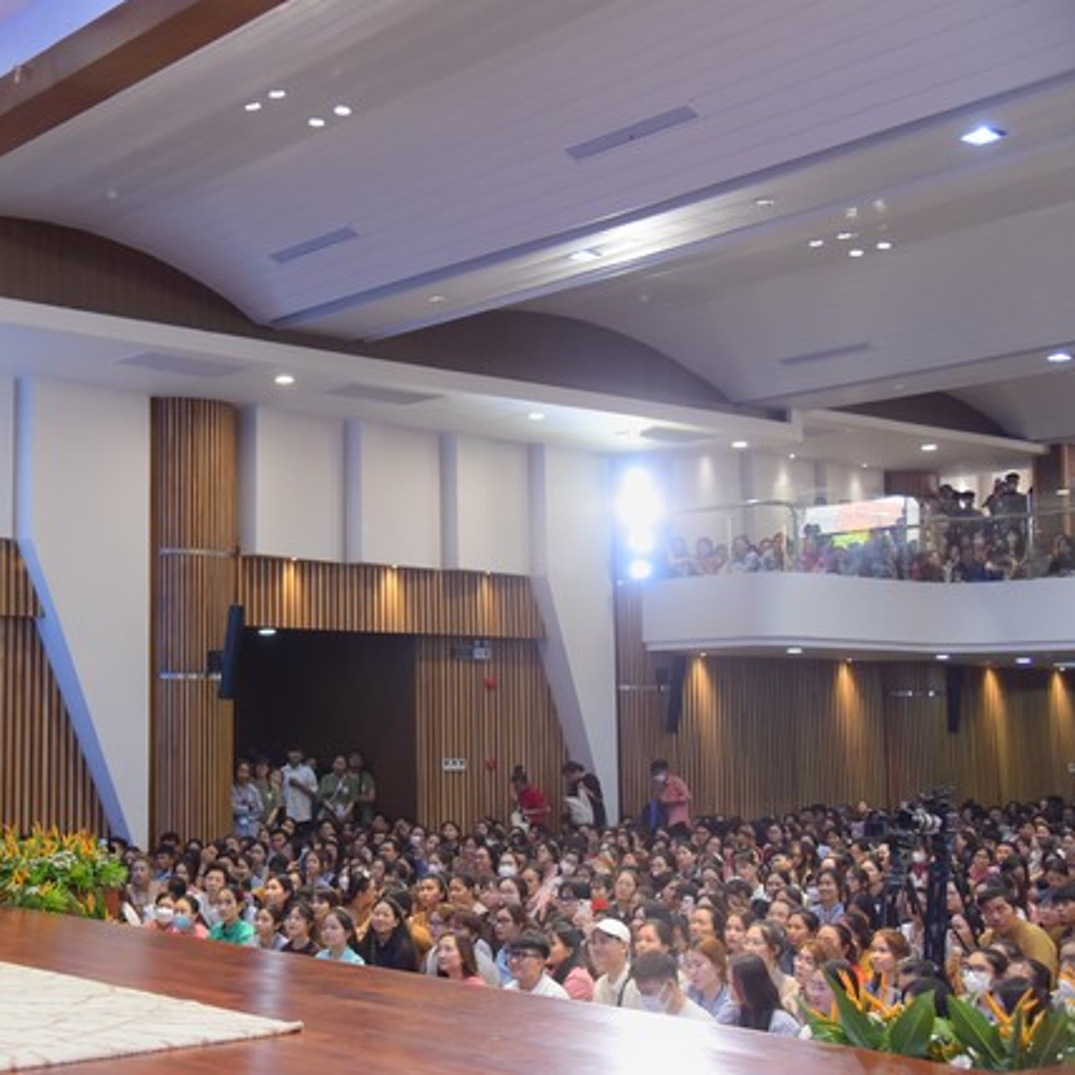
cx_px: 276
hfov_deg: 34.0
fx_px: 1722
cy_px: 539
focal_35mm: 49
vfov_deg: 34.7
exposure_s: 1/160
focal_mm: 38
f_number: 4.5
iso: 1250
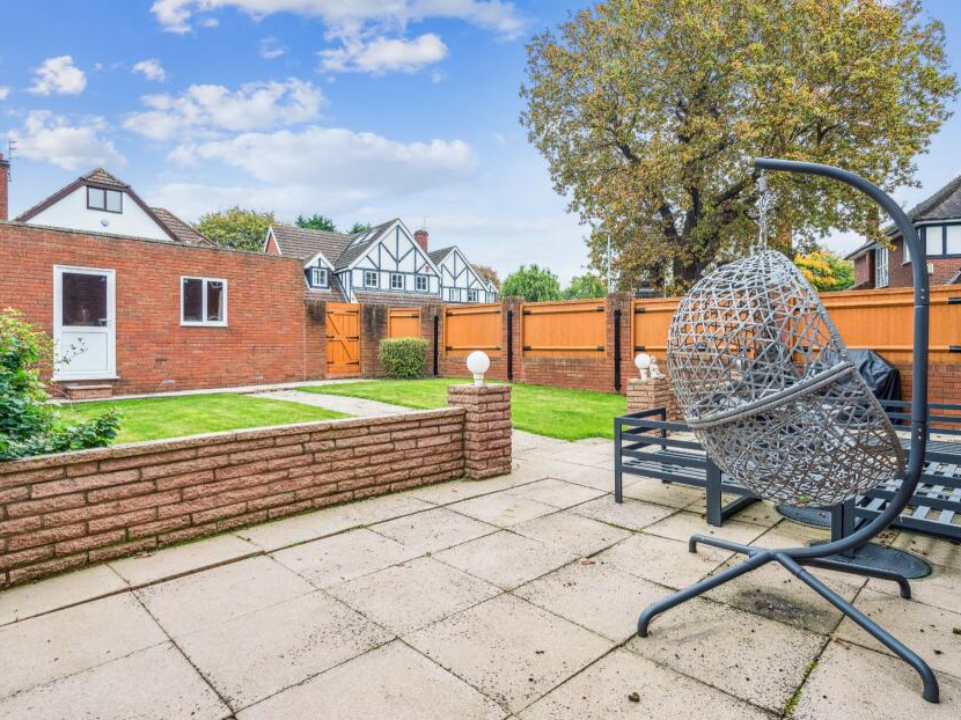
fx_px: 527
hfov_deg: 84.5
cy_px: 359
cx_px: 515
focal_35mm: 19
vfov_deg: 68.7
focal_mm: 16
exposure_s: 1/320
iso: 1600
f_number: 6.3
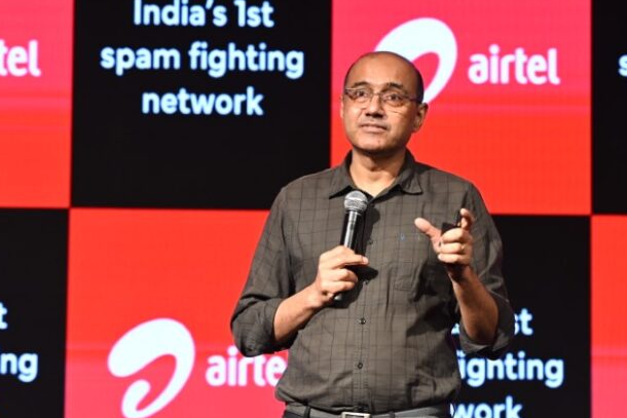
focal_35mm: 154
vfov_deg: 8.9
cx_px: 333
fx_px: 2683
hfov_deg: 13.3
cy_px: 233
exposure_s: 1/400
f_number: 3.5
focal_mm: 135
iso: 2500
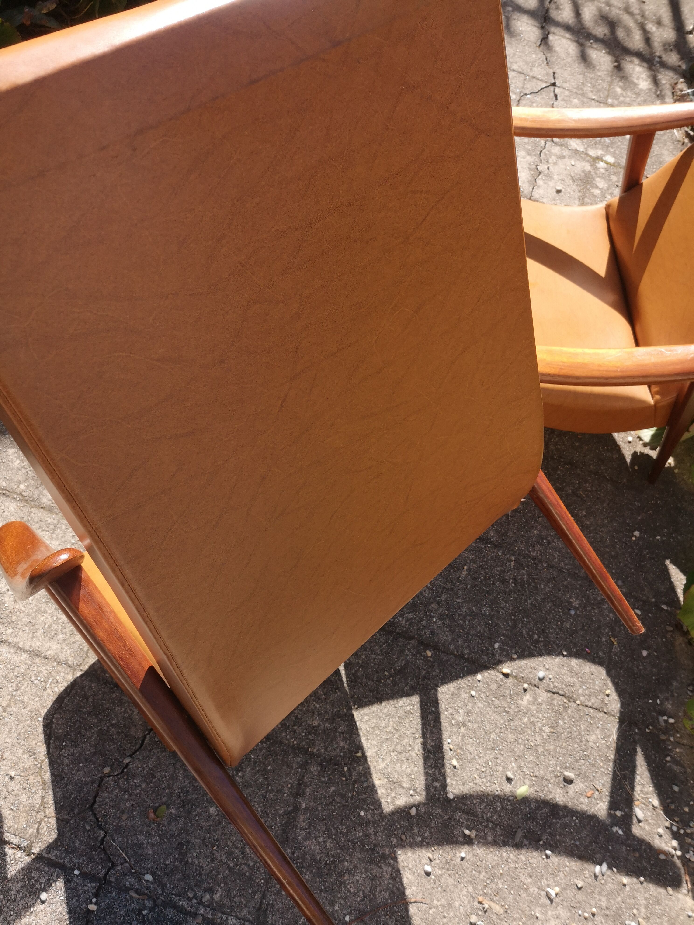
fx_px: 722
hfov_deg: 51.4
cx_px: 347
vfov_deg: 65.3
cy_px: 462
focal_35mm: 27
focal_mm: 3.95
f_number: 1.8
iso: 50
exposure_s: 1/736
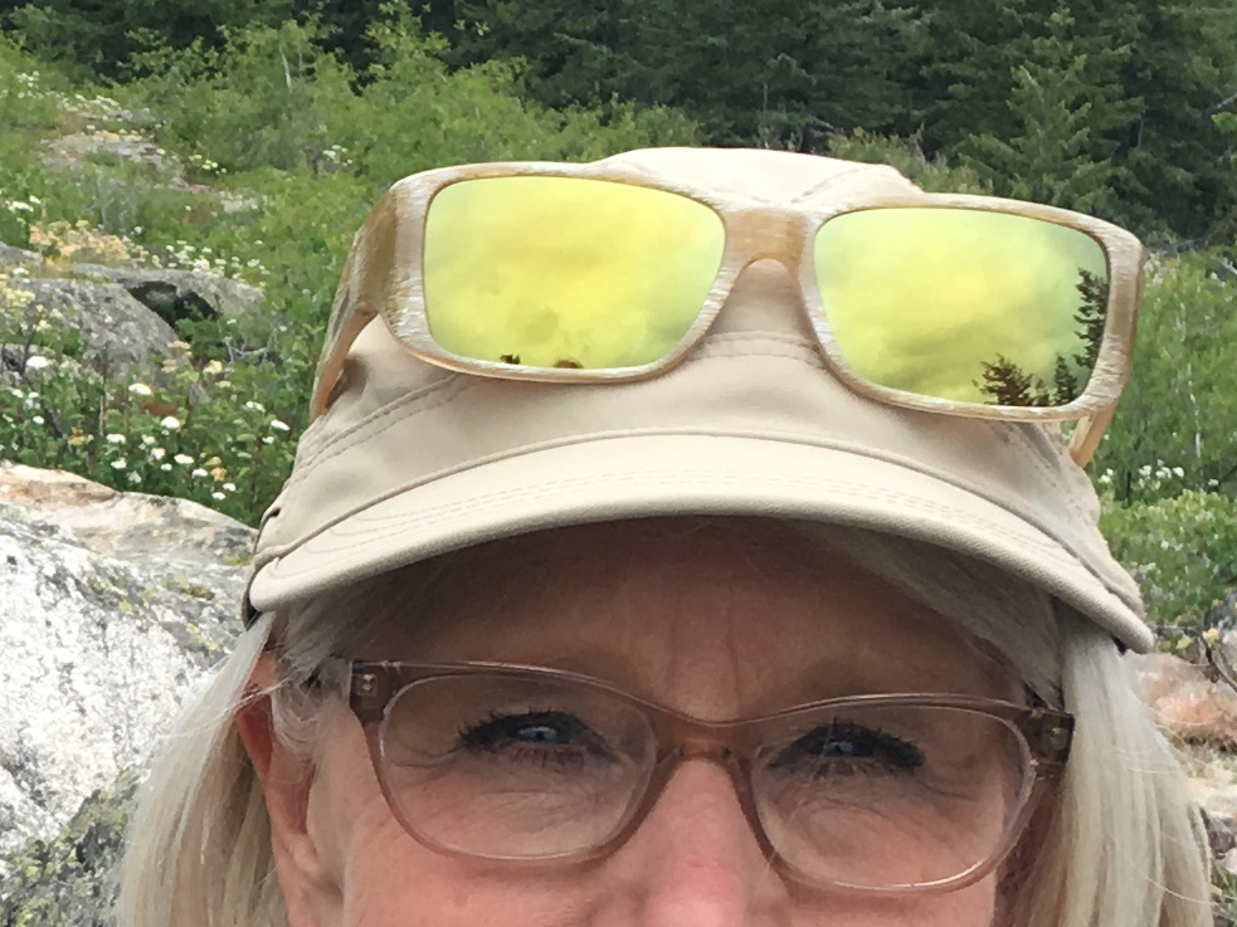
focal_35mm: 119
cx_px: -172
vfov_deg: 12.3
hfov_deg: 16.0
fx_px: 4252
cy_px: 868
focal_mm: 4.15
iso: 25
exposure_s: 1/630
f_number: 2.2
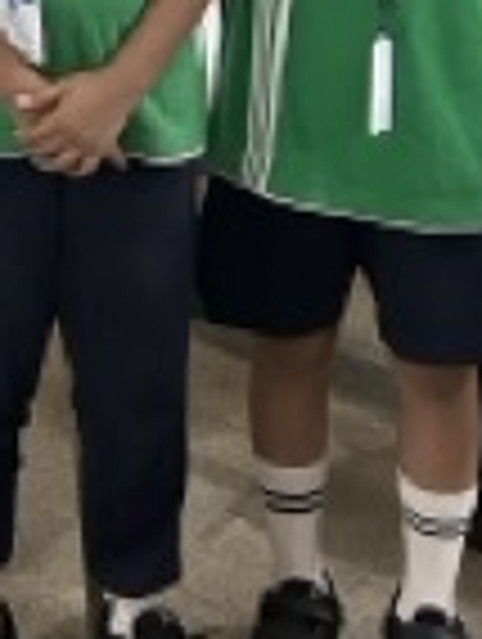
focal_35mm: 117
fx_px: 2166
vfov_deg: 15.1
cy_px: -418
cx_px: -387
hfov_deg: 11.7
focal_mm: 5.7
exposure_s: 1/33
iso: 400
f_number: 1.5
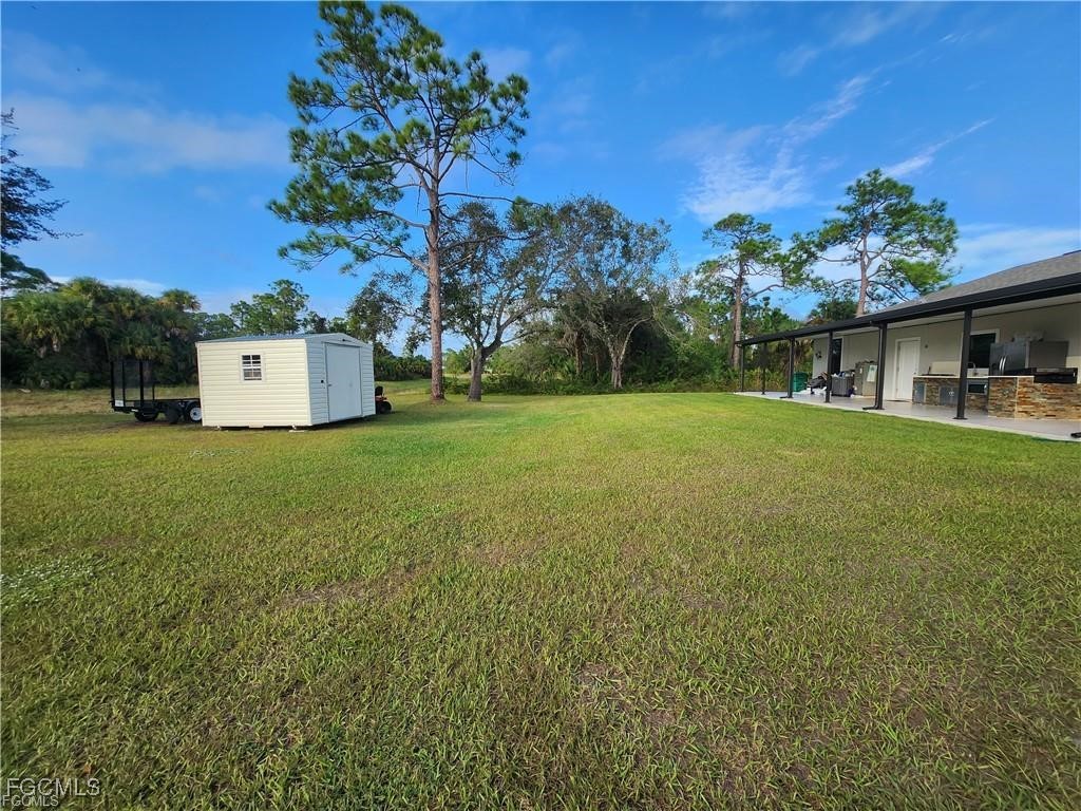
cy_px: 406
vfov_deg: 89.9
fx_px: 406
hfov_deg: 106.2
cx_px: 540
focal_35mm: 13
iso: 32
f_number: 2.2
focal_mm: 1.74
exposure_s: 1/479
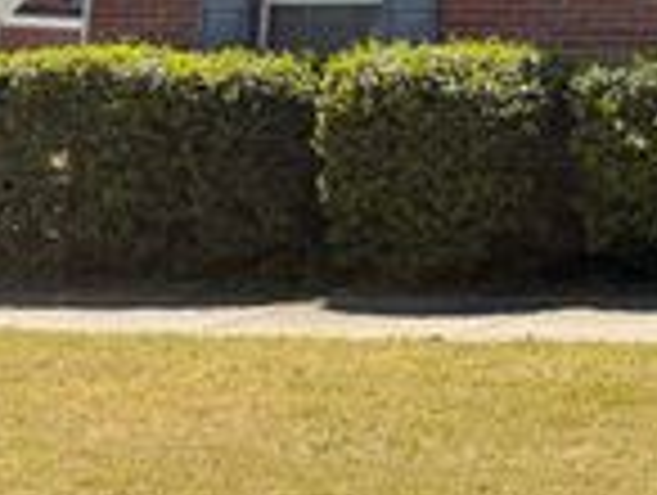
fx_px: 1559
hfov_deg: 19.9
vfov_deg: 16.7
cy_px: -209
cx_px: 1040
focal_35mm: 82
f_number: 1.78
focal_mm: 6.76
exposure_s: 1/2611
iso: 80
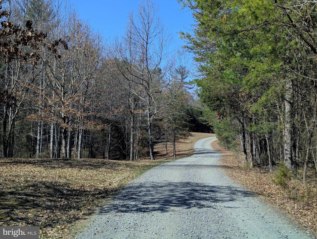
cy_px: 120
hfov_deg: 38.9
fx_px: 449
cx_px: 158
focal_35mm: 49
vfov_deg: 29.7
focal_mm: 6.9
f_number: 1.68
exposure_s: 1/540
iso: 21
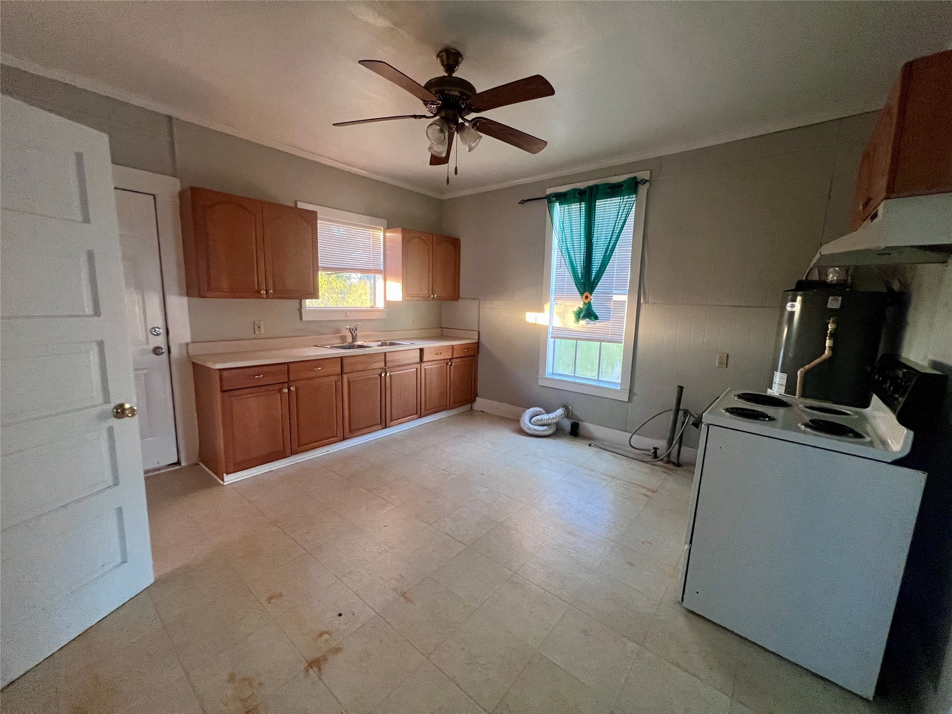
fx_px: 358
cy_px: 357
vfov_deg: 89.9
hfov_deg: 106.2
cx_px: 476
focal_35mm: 13
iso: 320
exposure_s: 1/60
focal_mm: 1.57
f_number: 1.8
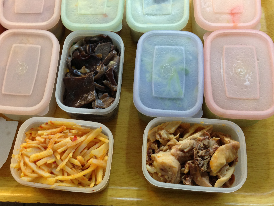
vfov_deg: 34.3
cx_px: 117
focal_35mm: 42
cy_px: 99
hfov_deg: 44.7
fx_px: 332
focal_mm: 4.13
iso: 100
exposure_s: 1/20
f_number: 2.4
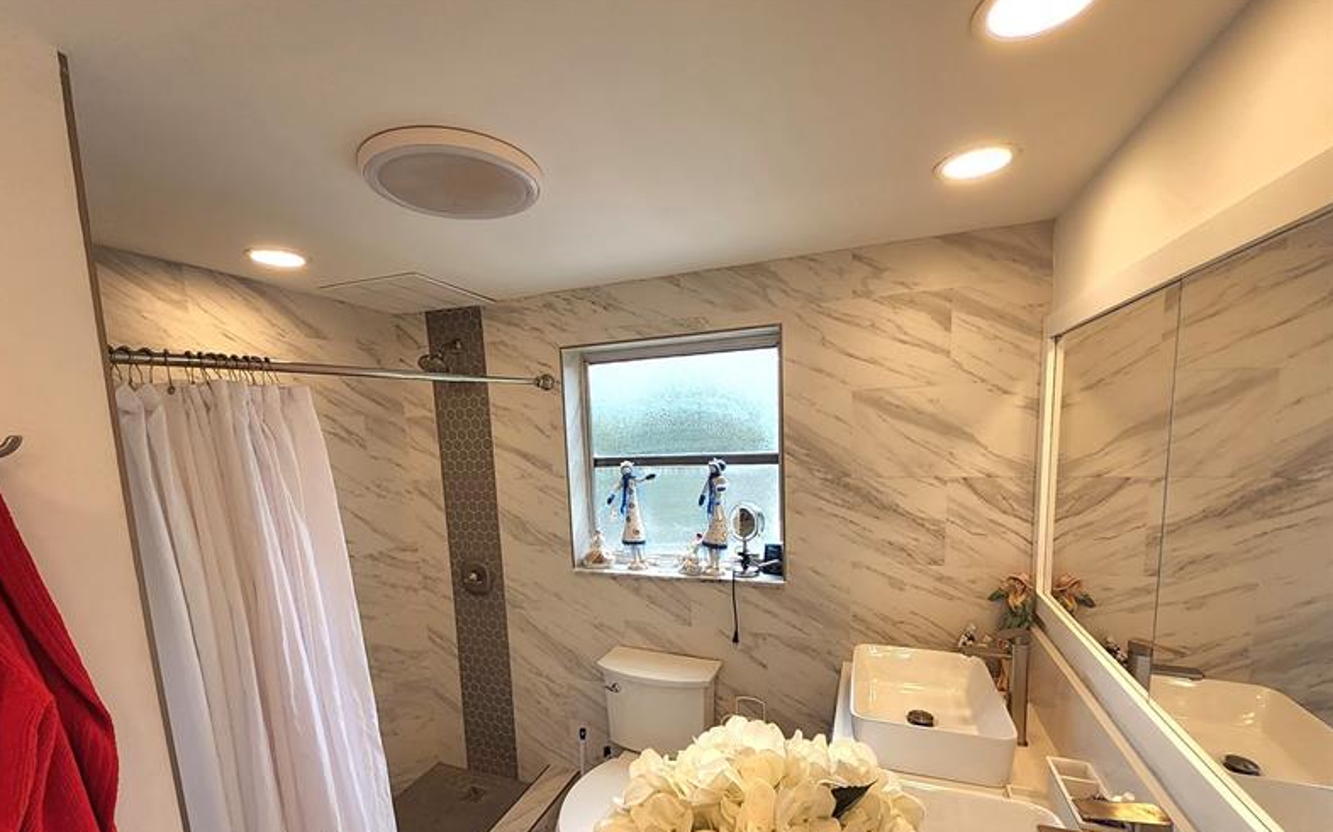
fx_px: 509
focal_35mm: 14
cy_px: 498
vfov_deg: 77.7
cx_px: 658
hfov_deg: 105.3
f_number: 2.2
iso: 50
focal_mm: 1.13
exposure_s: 1/120
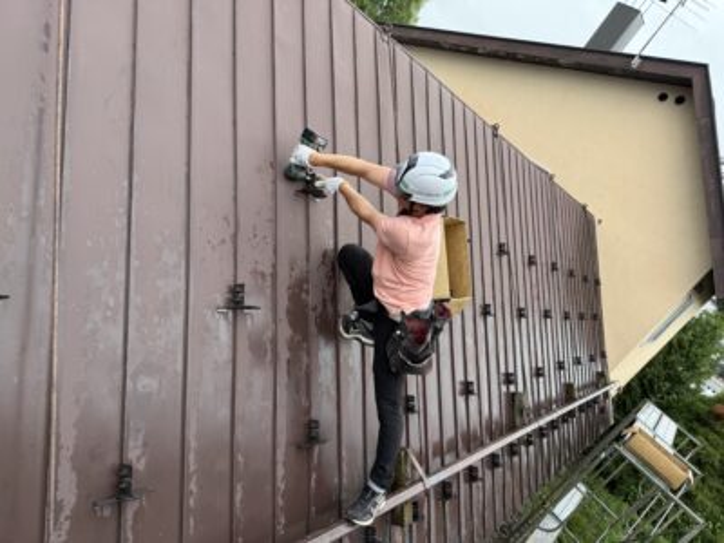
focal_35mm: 24
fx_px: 502
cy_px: 272
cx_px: 362
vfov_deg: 56.8
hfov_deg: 71.6
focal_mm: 6.76
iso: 100
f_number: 1.78
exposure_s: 1/1618
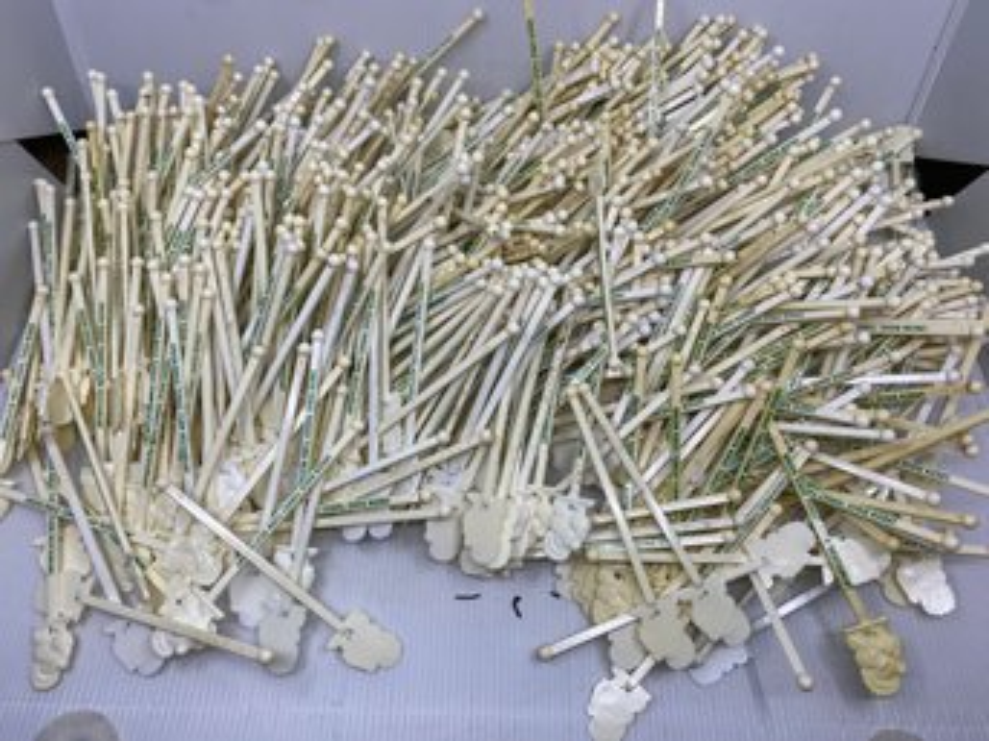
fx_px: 743
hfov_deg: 67.3
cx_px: 494
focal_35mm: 26
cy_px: 370
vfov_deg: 53.0
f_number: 1.8
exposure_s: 1/288
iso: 32
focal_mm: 4.25
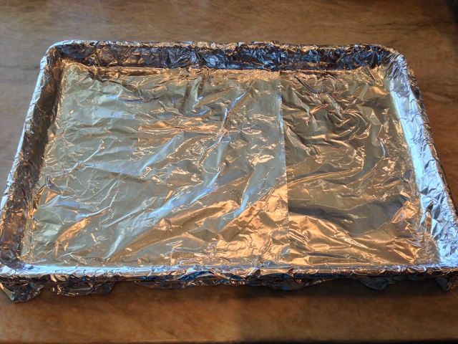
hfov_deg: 55.4
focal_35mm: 33
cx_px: 229
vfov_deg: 42.9
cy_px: 172
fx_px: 437
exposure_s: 1/120
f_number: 2.4
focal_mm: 4.12
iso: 64
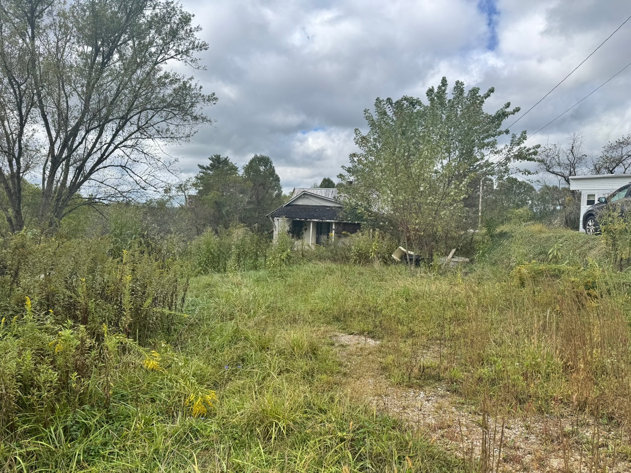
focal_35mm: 24
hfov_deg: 71.6
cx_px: 316
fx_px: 438
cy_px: 236
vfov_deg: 56.8
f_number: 1.78
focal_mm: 6.76
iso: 80
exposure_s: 1/4608
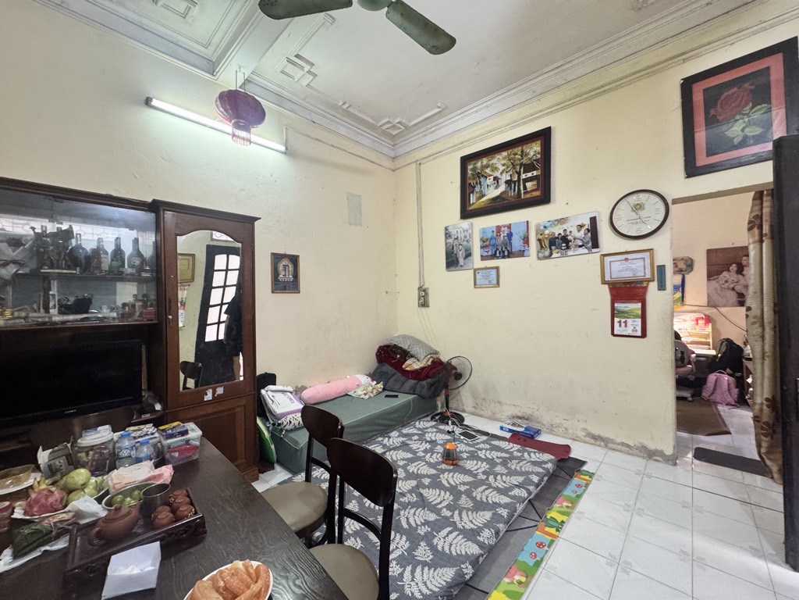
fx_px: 323
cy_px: 300
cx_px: 400
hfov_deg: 102.1
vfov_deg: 85.7
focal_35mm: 14
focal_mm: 2.22
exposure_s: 1/50
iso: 400
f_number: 2.2
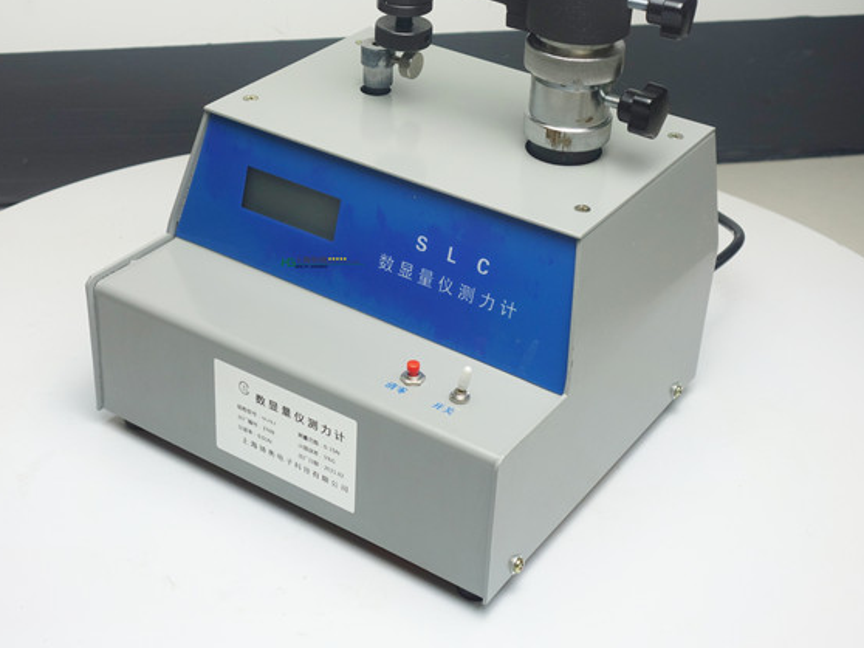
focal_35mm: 51
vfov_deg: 28.4
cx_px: 412
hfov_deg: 37.5
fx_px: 1272
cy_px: 243
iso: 125
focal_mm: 13.75
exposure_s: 1/100
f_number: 3.5
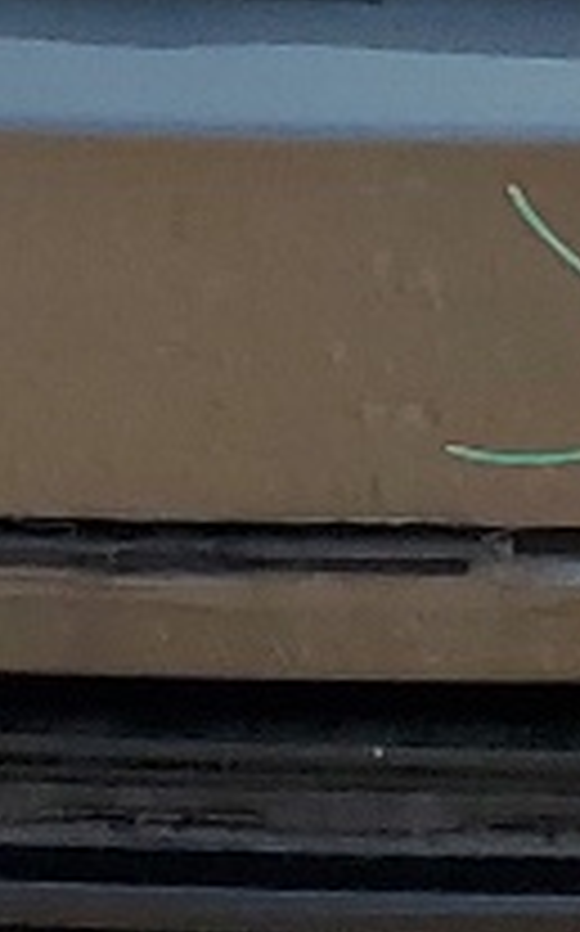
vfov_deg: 9.1
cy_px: -1130
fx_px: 5398
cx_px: -584
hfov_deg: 6.0
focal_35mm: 213
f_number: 1.5
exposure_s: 1/3333
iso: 50
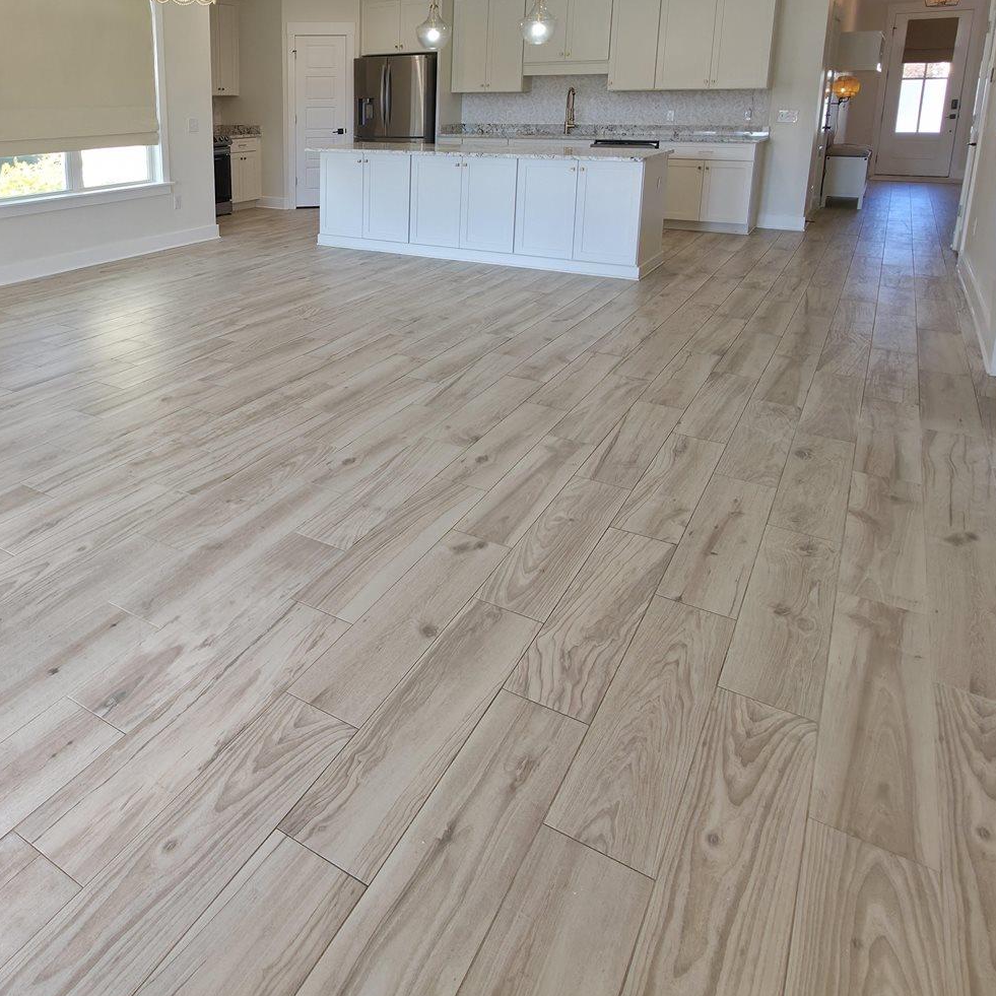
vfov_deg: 62.1
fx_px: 781
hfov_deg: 62.0
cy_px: 274
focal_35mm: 24
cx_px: 272
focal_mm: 2.2
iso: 25
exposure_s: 1/169
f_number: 1.9
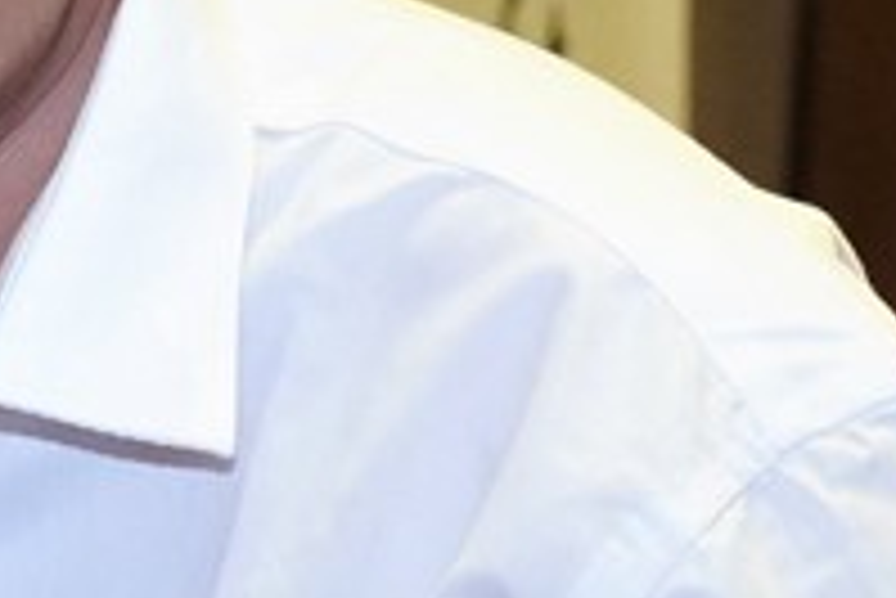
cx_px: -297
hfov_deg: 6.5
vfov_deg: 4.4
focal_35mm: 313
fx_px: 7796
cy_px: 562
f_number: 6.3
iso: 4000
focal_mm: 52
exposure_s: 1/60
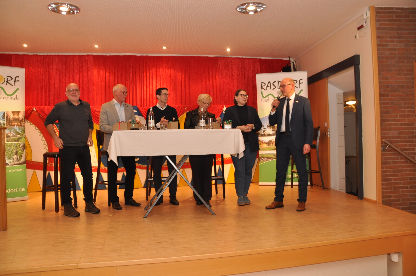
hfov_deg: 67.4
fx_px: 312
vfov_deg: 47.8
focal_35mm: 27
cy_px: 138
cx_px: 208
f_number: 5
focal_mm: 18
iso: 800
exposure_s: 1/25
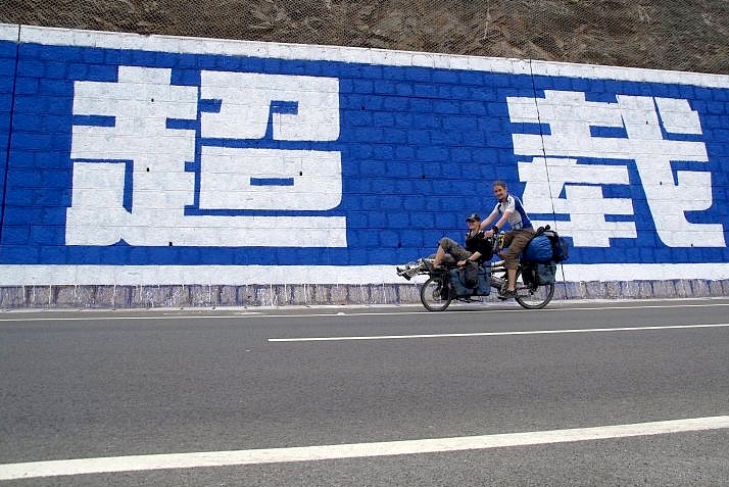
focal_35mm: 37
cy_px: 226
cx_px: 400
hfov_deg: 51.8
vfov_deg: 36.0
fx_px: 750
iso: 100
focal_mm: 22
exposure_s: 1/180
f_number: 8
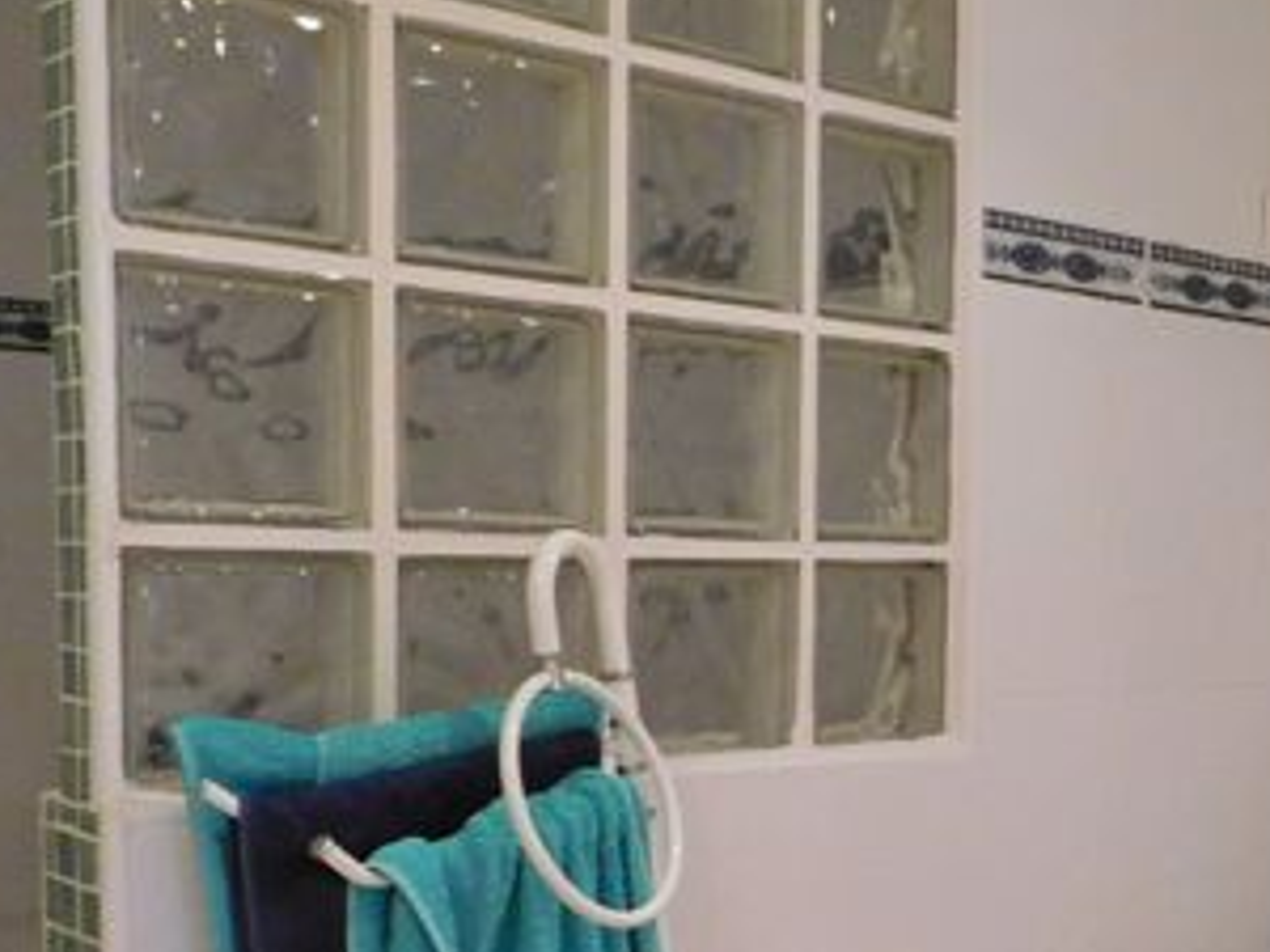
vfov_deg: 26.6
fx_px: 1981
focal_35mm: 54
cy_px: 745
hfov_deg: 33.7
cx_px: 1132
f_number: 3
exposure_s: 1/25
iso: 400
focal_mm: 4
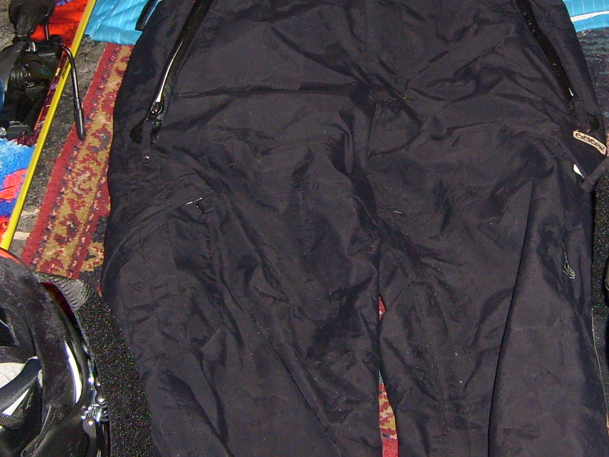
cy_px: 119
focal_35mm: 80
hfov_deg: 24.3
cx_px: 401
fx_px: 1407
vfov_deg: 18.3
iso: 100
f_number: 2.8
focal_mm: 5.8
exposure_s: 1/45
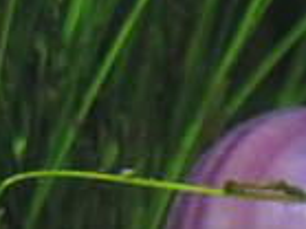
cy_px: 471
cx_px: 555
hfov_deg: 5.7
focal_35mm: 345
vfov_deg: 4.2
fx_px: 3047
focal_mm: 13.3
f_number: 3.9
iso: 400
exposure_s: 1/60
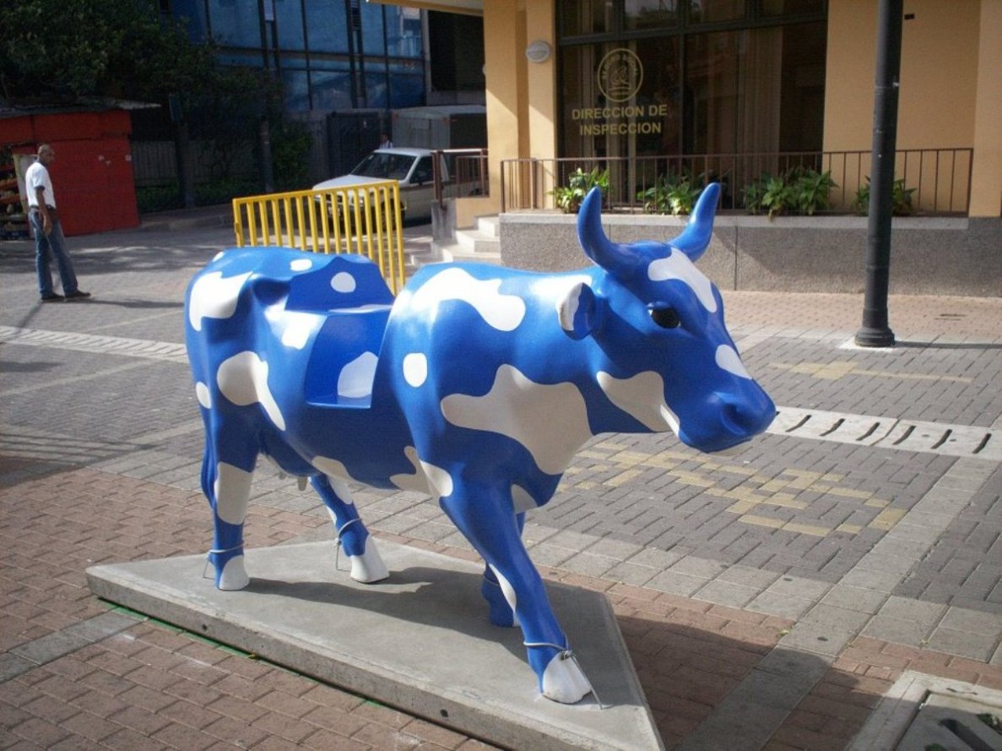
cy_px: 376
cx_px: 501
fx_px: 1042
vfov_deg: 39.6
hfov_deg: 51.4
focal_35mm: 36
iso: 100
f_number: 4.5
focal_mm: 6
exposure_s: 1/291
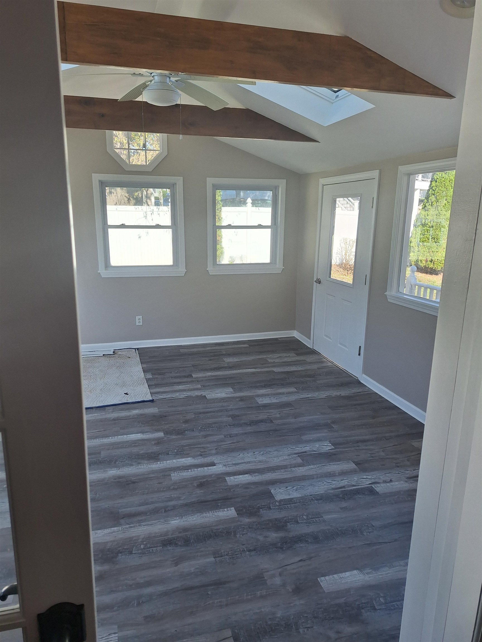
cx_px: 241
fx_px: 427
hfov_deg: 58.9
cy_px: 321
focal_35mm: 23
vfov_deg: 73.9
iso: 40
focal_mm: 5.54
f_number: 1.8
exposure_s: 1/418
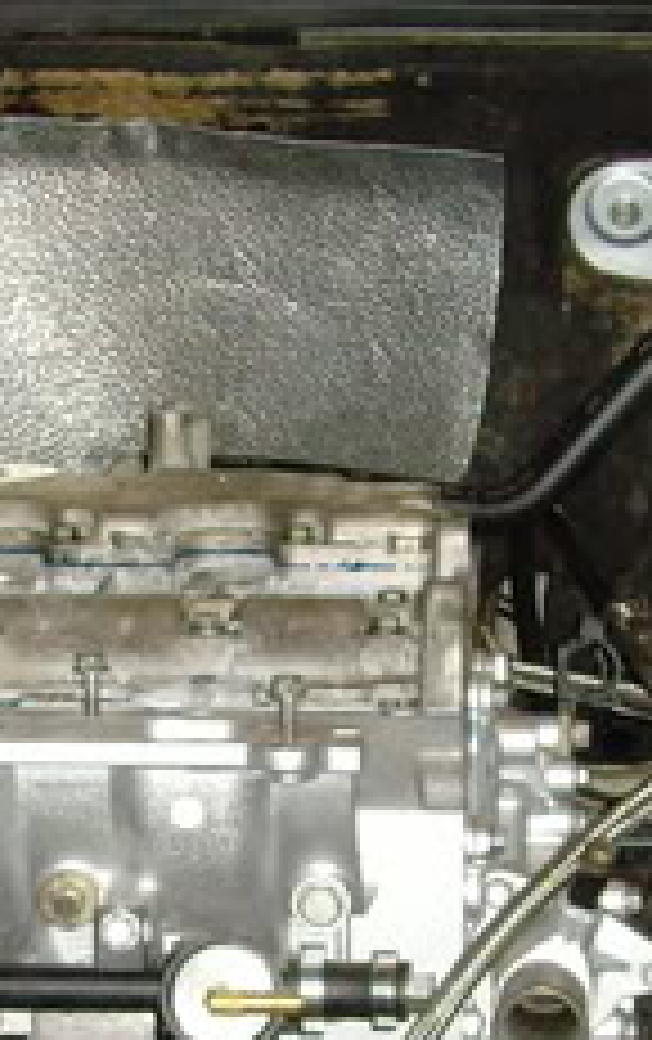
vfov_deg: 14.5
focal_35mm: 143
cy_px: 833
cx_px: 252
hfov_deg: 9.2
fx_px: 4053
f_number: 3.5
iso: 200
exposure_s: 1/45
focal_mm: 6.6
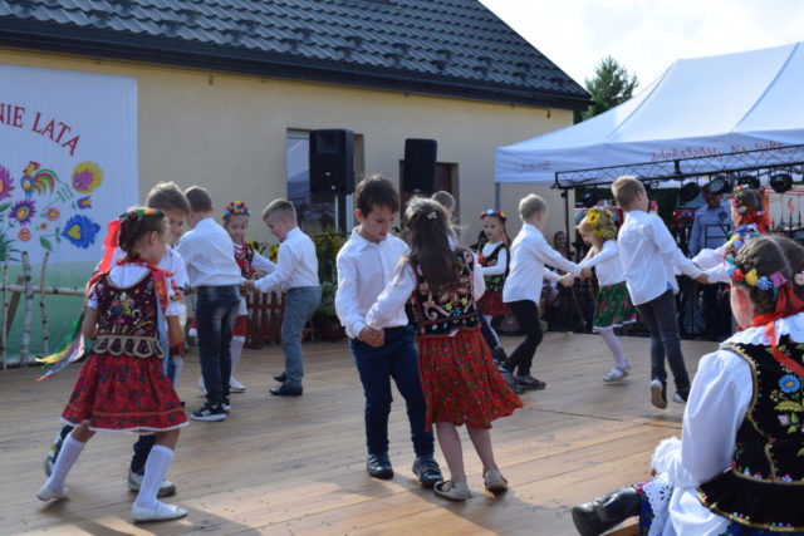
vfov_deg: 29.9
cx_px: 402
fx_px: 1005
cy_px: 268
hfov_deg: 43.6
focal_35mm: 45
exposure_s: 1/320
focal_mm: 30
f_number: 9
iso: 200
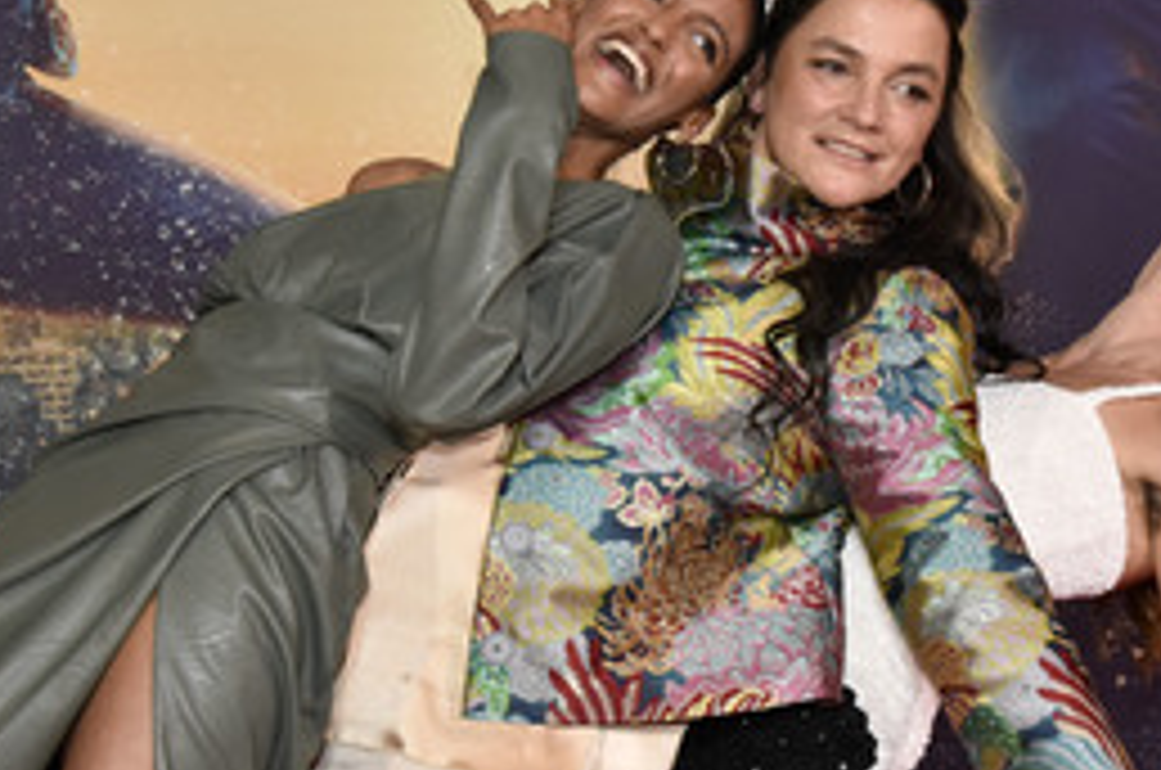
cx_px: 556
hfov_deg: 24.2
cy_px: 509
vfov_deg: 16.2
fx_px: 2704
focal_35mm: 84
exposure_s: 1/250
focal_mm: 48
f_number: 8
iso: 4000
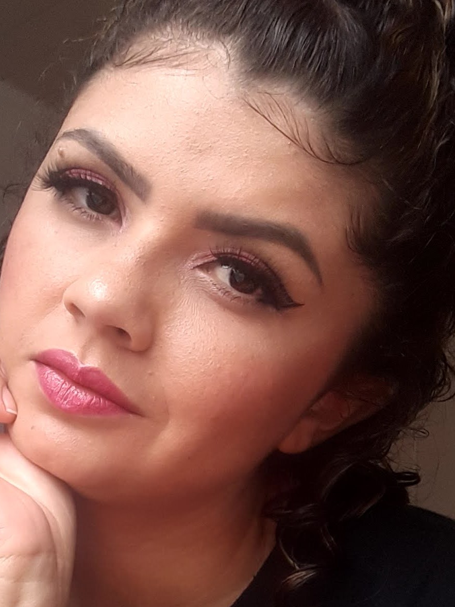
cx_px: 146
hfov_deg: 20.9
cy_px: 588
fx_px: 1227
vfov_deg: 26.5
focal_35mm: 70
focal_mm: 2.66
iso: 40
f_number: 2
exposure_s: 1/113
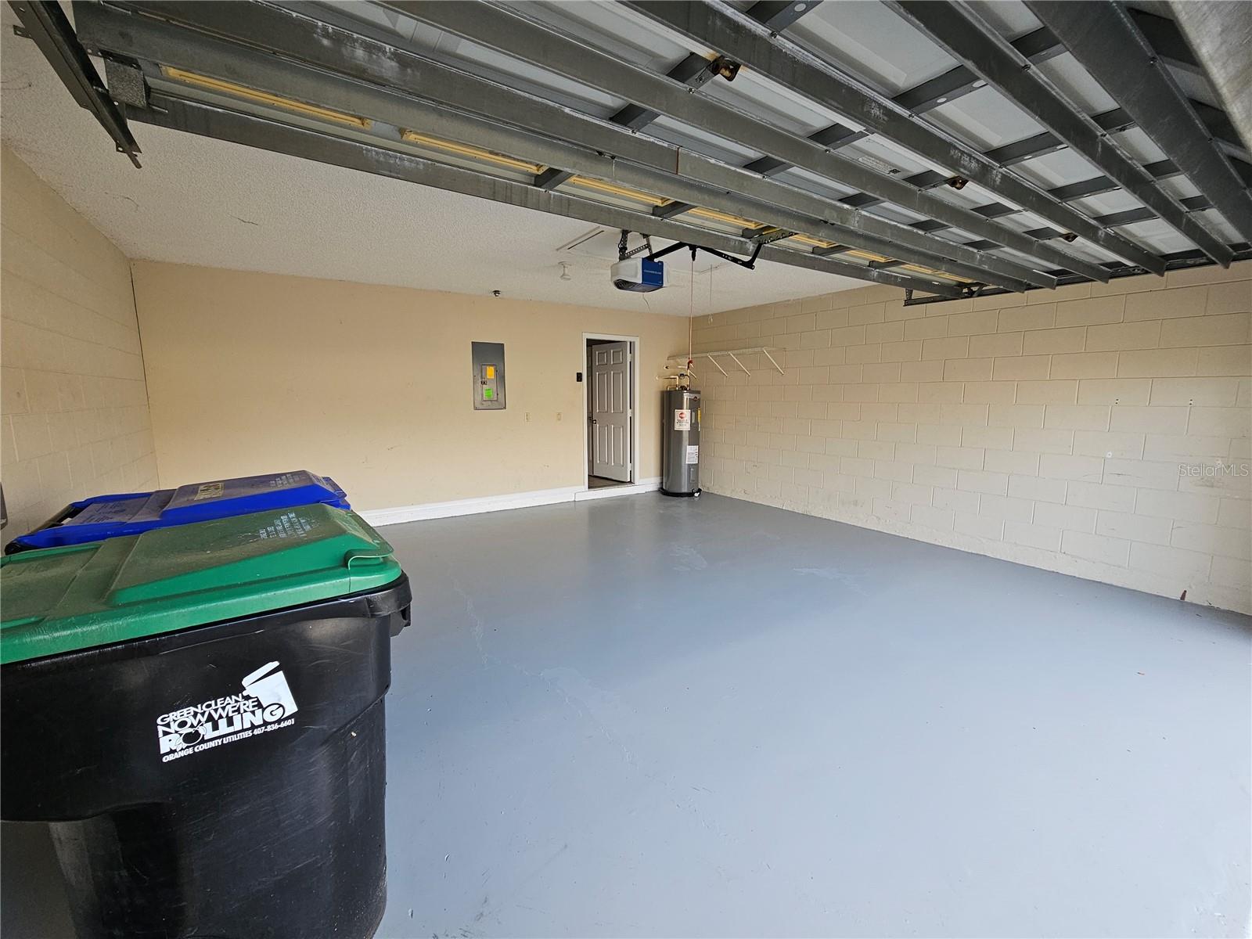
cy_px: 470
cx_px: 626
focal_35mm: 13
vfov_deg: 89.9
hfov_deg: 106.2
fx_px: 470
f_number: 2.2
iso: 100
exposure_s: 1/120
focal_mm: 2.2
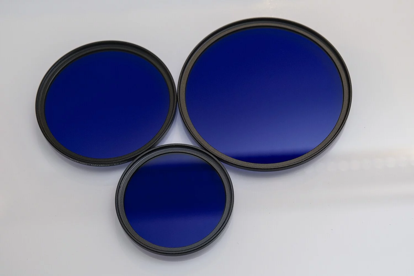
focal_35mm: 66
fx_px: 759
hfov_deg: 30.5
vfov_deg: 20.6
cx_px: 207
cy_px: 138
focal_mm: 44.1
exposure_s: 1/60
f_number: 7.1
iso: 200
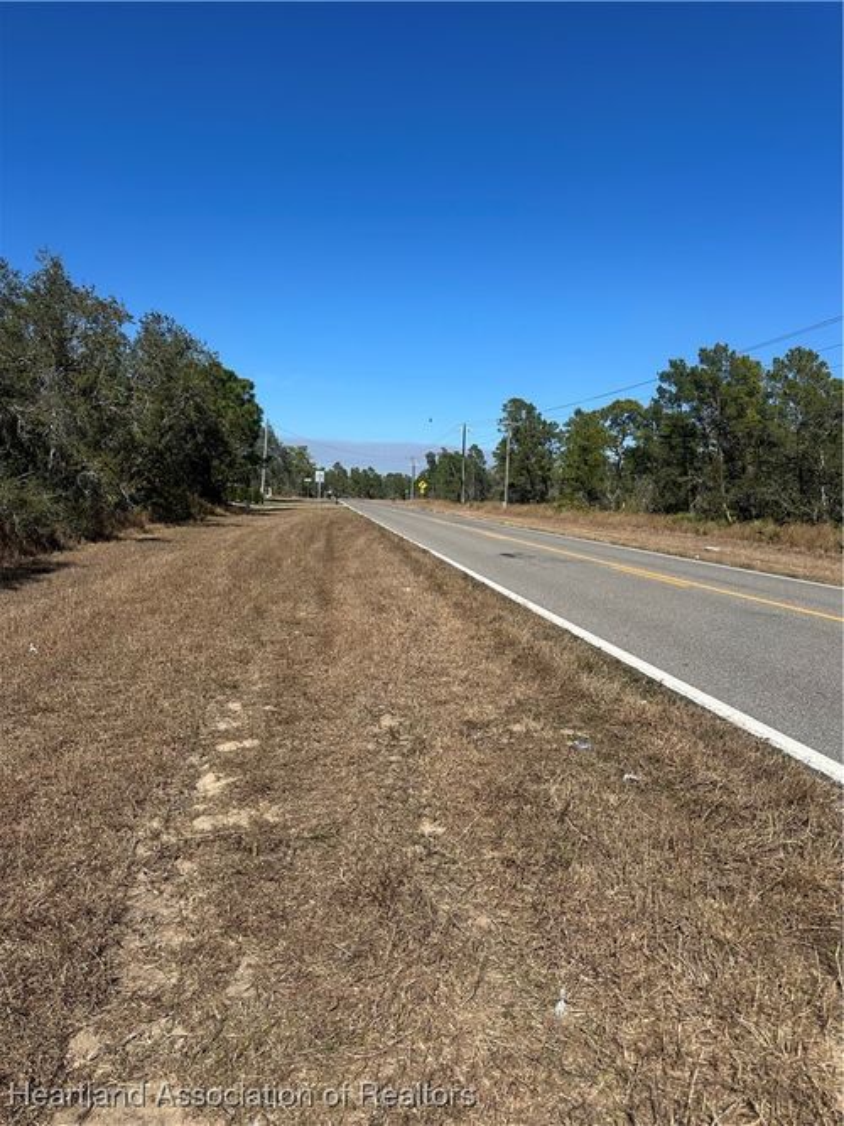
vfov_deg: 71.6
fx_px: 780
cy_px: 563
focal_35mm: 24
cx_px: 422
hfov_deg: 56.8
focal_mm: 6.86
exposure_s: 1/5525
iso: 80
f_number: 1.78
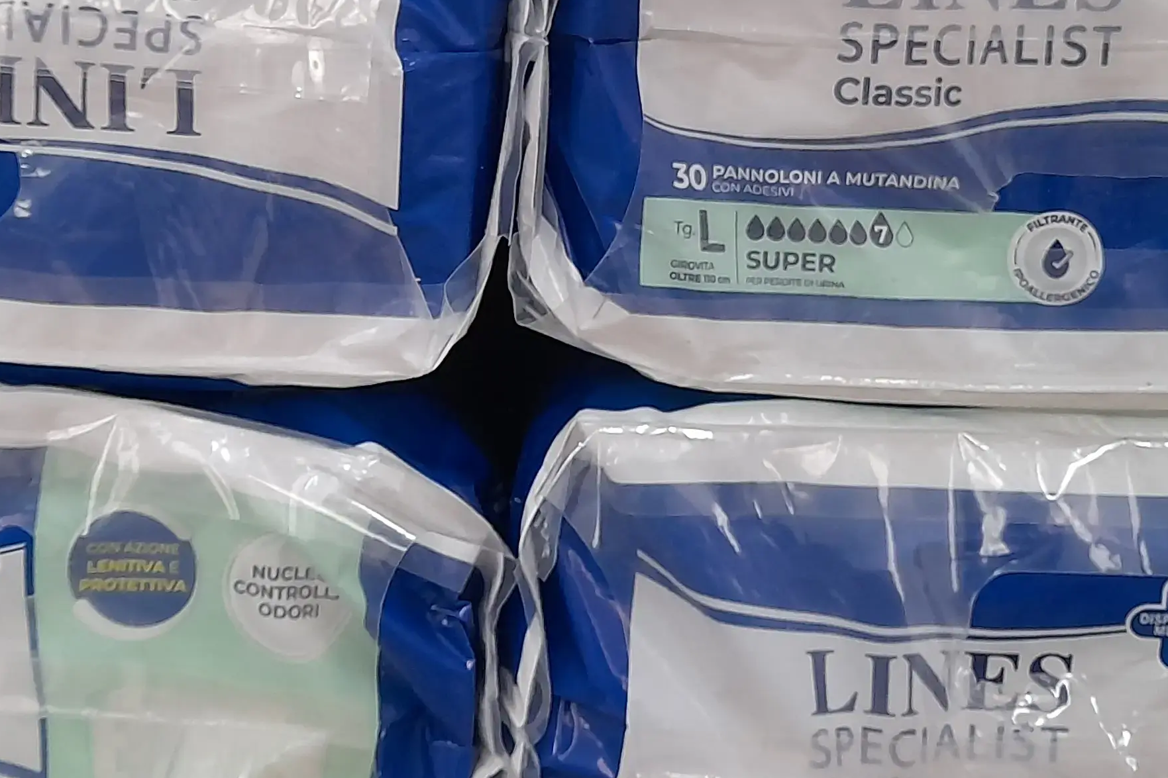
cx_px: 536
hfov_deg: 33.9
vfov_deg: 22.9
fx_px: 1914
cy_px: 294
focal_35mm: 59
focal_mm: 4.6
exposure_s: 1/50
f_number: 2
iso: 320
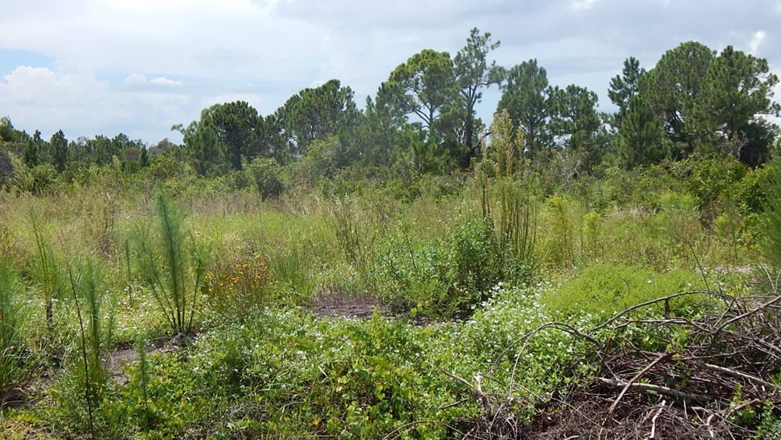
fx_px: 1243
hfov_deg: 34.9
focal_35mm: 60
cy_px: 214
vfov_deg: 20.1
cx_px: 395
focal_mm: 9.7
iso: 125
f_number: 3.8
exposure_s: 1/800
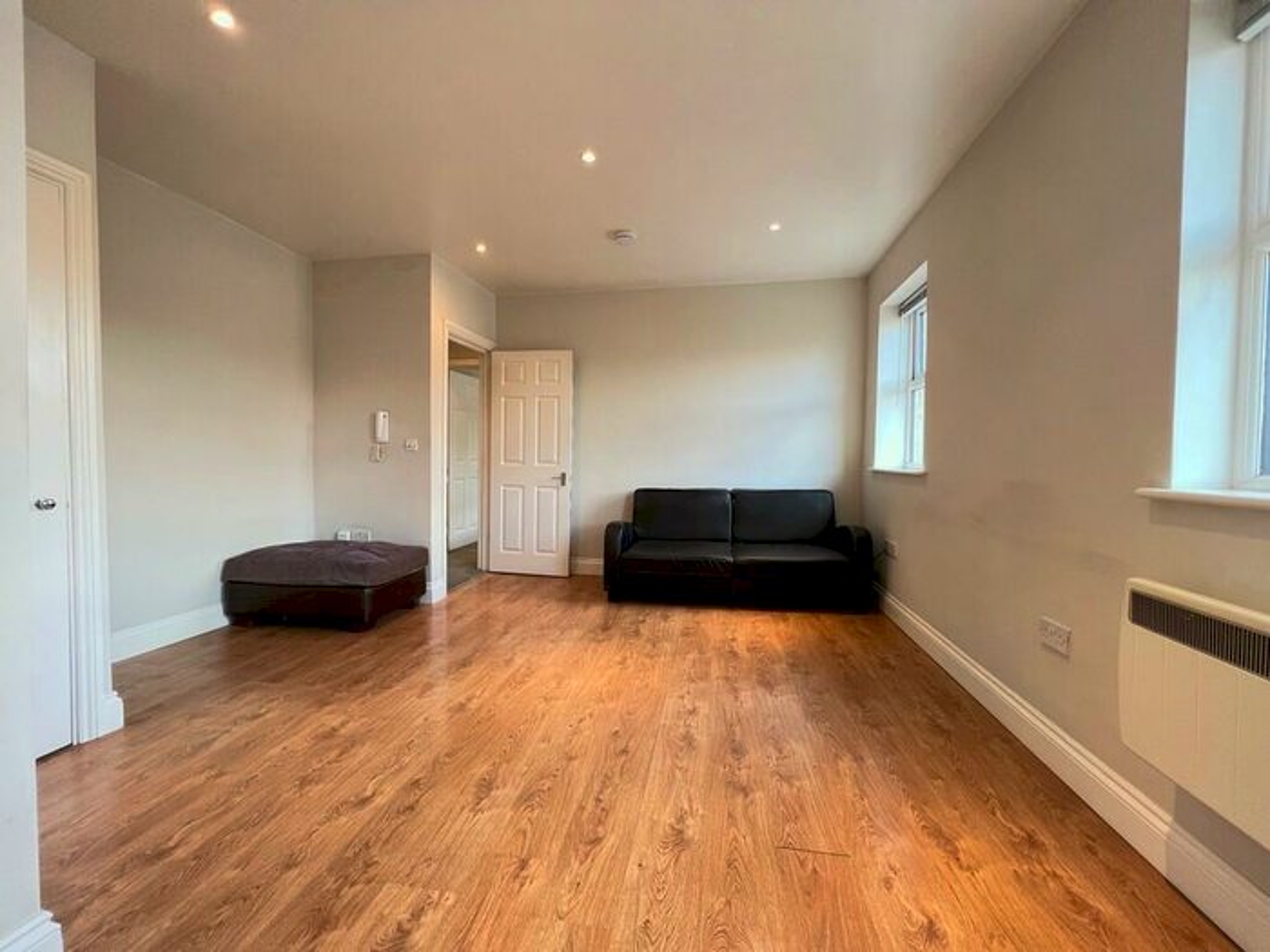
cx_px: 635
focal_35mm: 13
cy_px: 476
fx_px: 477
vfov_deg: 89.9
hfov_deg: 106.2
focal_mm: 1.57
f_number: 1.8
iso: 200
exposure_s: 1/100
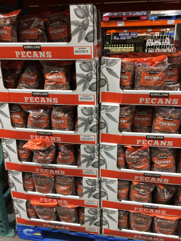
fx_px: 202
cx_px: 90
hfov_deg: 48.2
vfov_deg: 61.7
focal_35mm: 29
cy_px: 120
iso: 125
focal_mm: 4.15
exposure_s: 1/30
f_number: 2.2
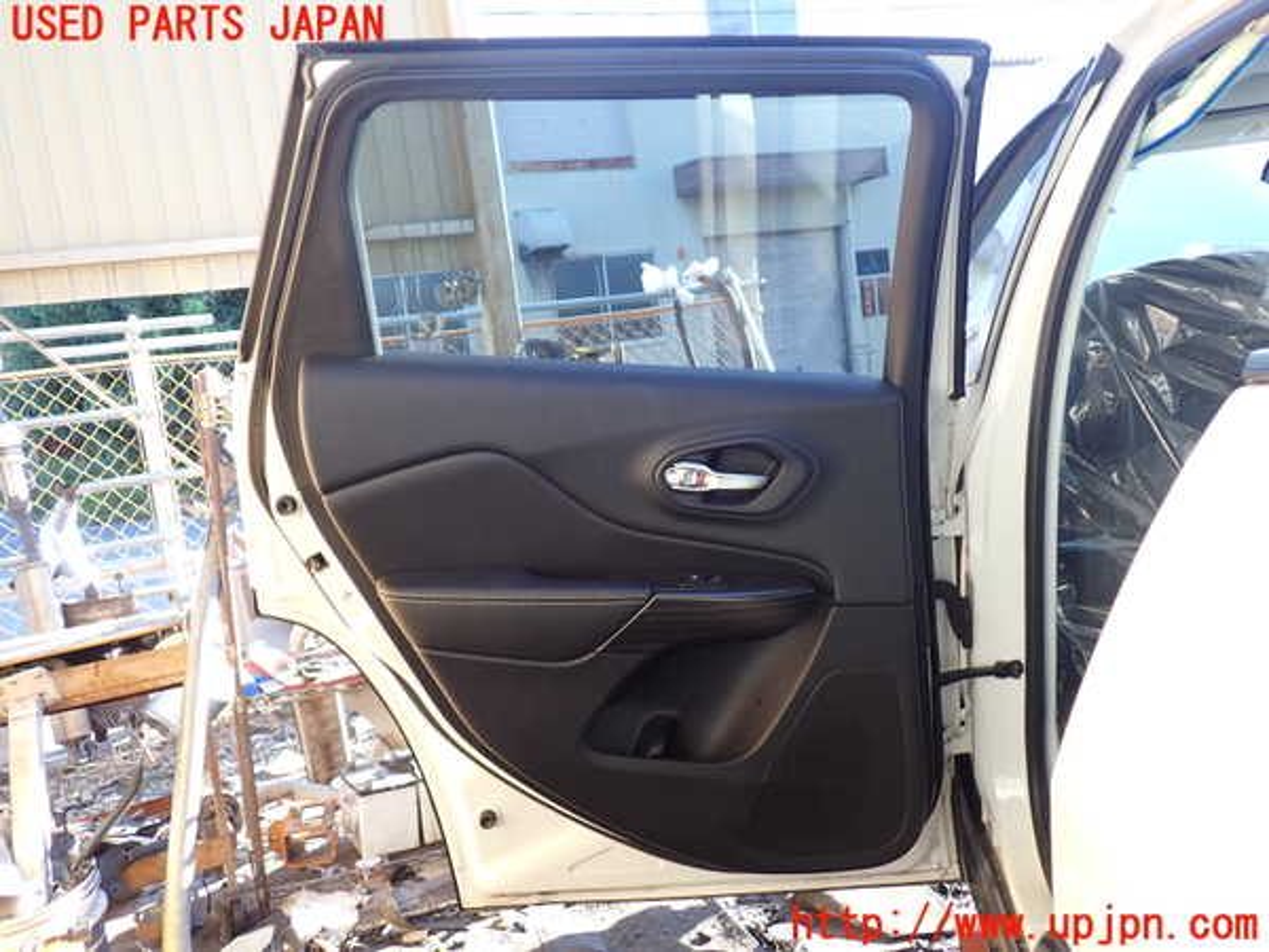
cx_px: 634
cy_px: 476
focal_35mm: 30
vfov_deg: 46.8
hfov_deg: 60.0
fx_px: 1100
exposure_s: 1/80
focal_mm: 5.4
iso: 100
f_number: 2.3
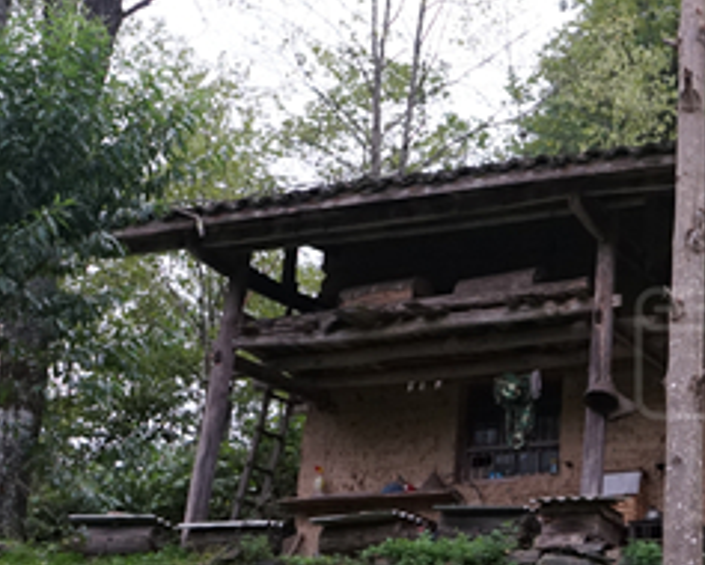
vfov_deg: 17.9
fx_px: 1796
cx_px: 895
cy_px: 348
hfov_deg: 20.4
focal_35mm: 86
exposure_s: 1/160
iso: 1600
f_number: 4
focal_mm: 29
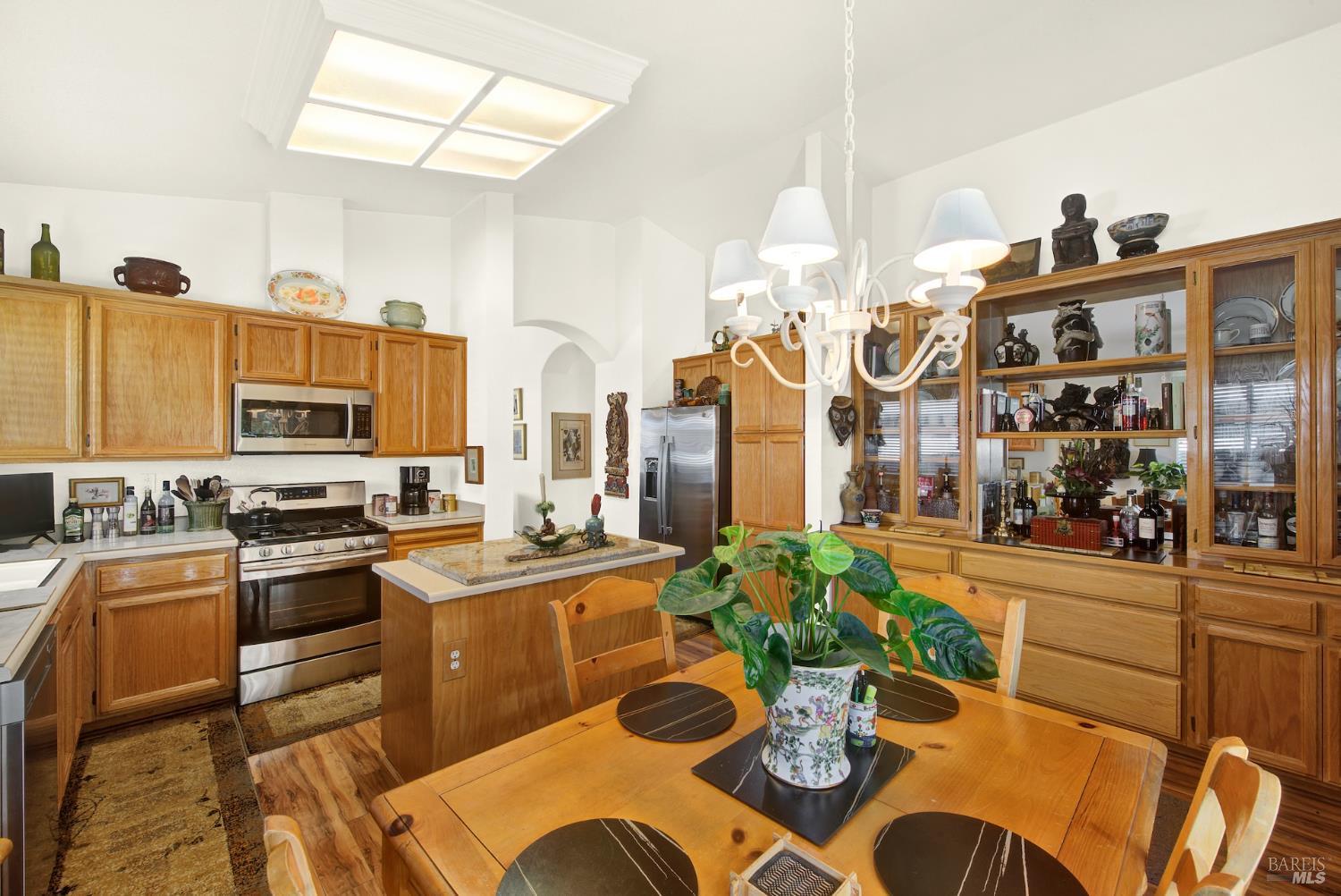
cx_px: 670
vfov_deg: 81.3
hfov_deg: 104.2
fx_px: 522
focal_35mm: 14
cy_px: 448
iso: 100
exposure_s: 1/6
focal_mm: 14
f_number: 14
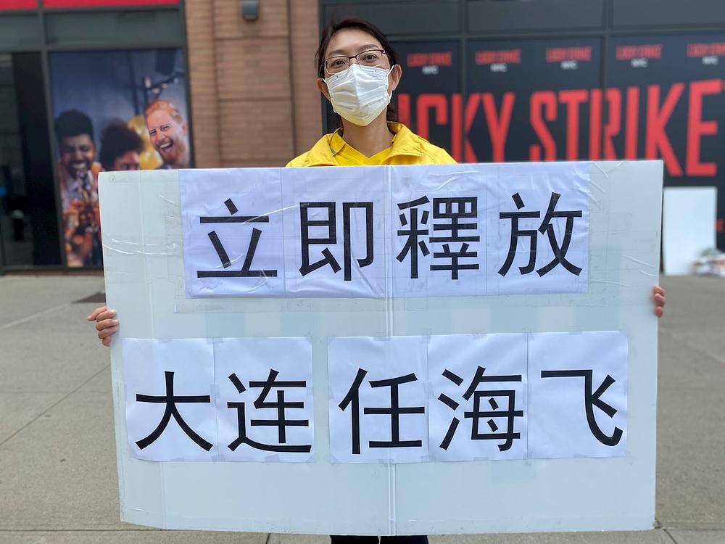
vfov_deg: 53.1
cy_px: 272
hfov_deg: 67.3
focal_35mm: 26
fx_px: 545
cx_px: 362
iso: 32
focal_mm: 4.25
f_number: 1.8
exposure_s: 1/702
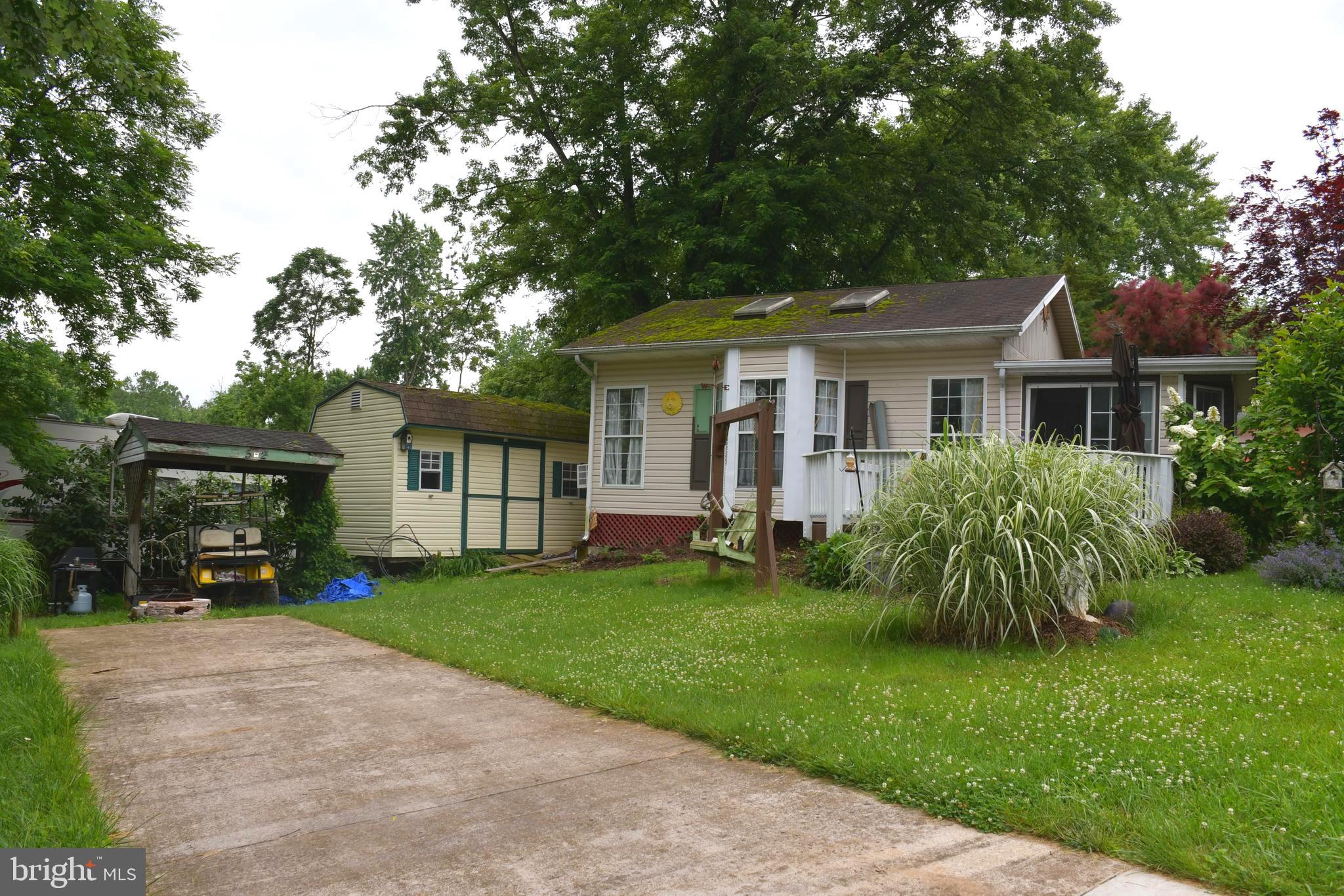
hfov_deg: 67.4
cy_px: 448
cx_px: 672
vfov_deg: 47.9
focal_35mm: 27
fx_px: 1008
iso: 100
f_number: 8
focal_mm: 18
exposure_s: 1/250
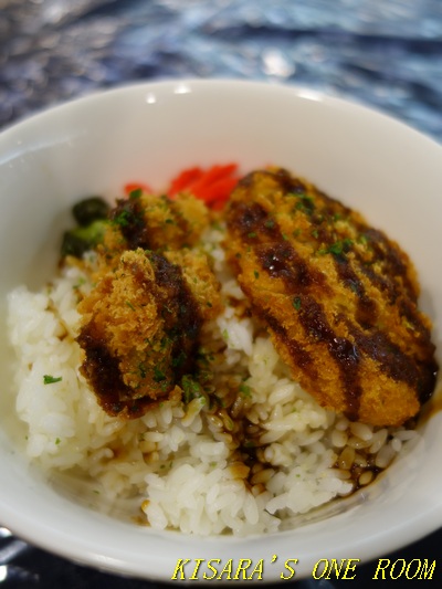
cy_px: 294
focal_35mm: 28
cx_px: 221
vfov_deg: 63.4
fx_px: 477
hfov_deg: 49.8
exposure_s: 1/30
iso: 160
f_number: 1.8
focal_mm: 10.4
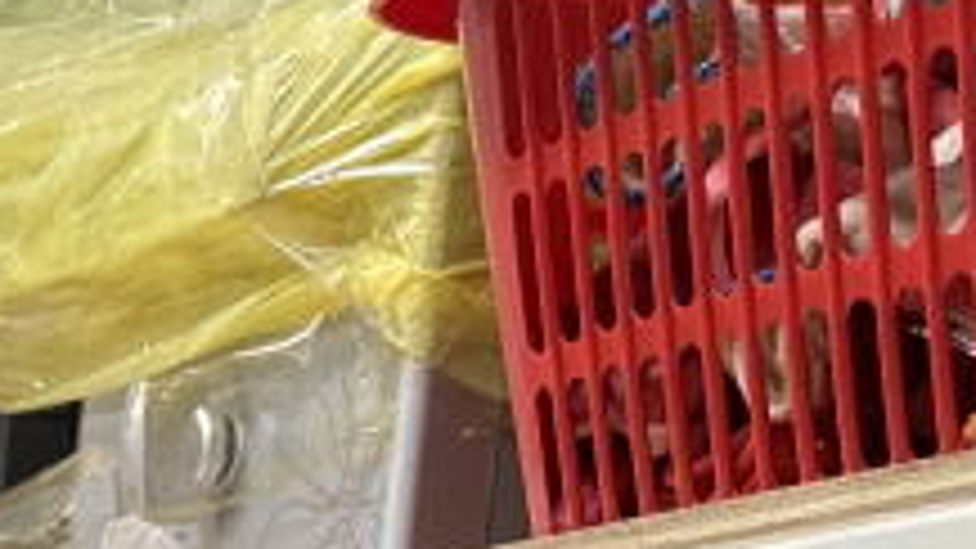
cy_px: 2081
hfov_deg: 9.2
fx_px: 4684
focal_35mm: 181
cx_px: -2042
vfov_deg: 5.8
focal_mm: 6.76
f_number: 1.78
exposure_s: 1/60
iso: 100
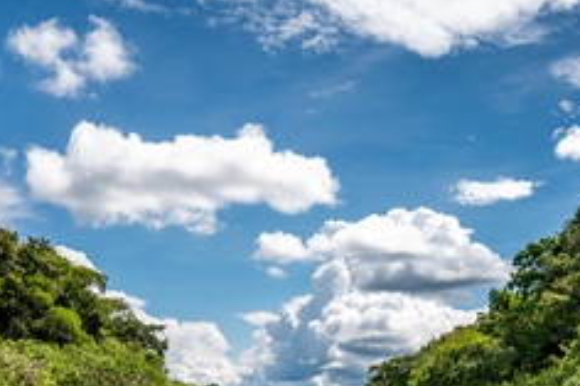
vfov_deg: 24.6
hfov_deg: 38.2
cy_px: 395
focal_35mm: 52
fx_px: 837
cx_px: 302
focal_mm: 24
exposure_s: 1/4000
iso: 200
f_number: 2.8
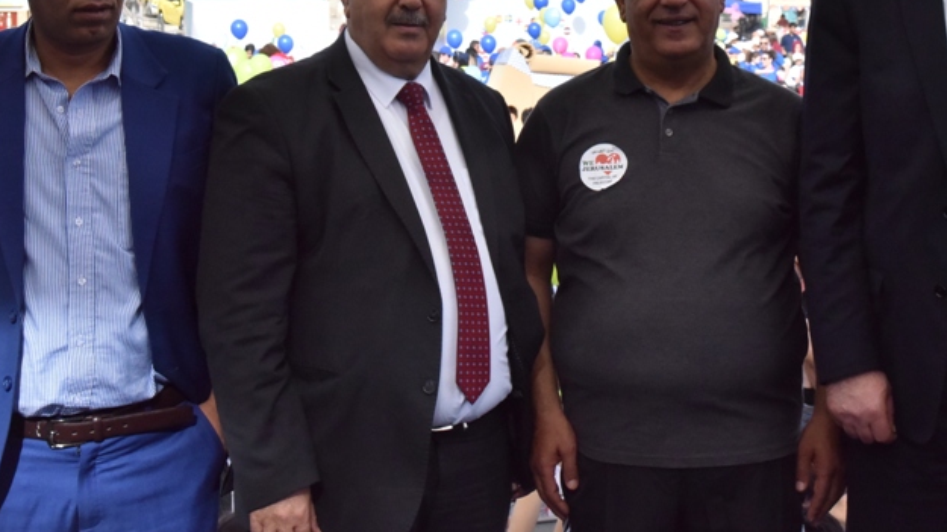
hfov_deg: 26.8
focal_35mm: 79
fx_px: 1983
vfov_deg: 15.2
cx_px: 559
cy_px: 92
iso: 2500
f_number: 14
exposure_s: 1/800
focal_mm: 46
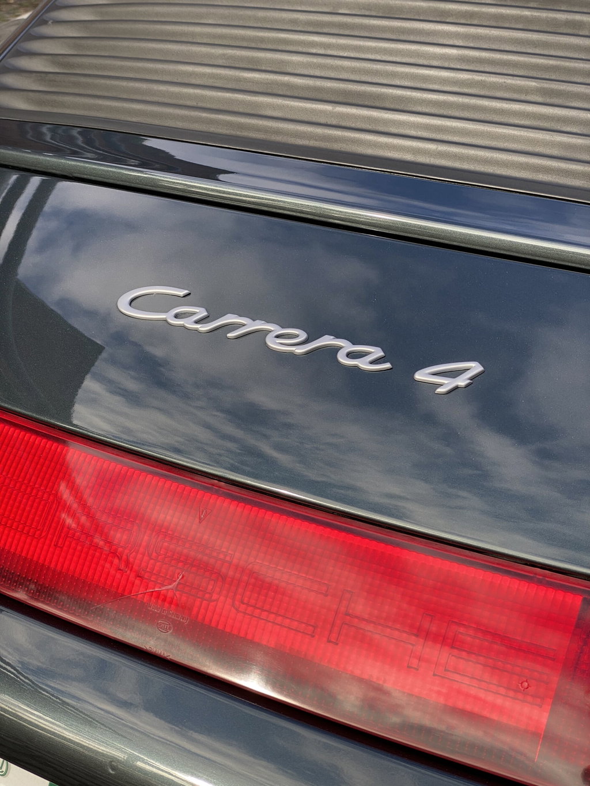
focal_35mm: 52
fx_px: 1182
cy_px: 393
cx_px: 295
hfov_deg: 28.0
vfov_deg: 36.8
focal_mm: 6
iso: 20
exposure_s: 1/237
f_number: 2
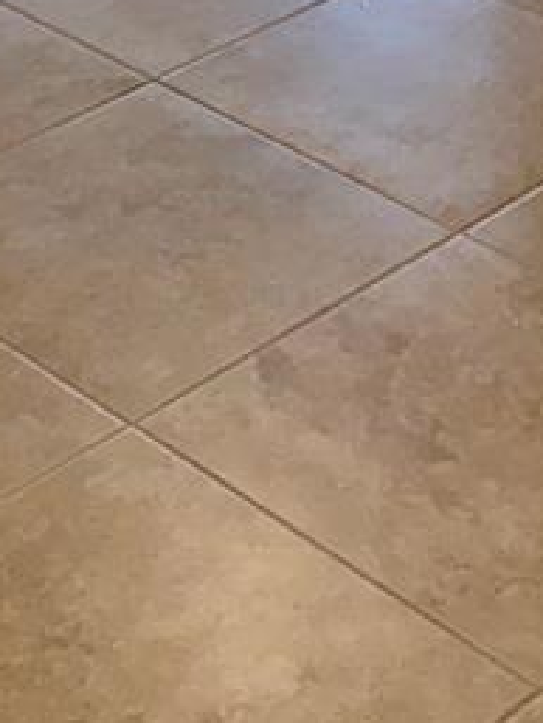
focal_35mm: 112
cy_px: -864
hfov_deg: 13.2
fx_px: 2341
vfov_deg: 13.9
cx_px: 163
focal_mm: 6.76
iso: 200
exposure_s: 1/120
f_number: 1.78
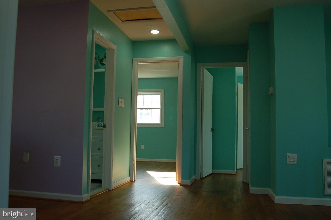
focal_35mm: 33
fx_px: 303
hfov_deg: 57.3
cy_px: 110
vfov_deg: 39.9
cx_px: 166
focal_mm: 22
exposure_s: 1/60
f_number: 8
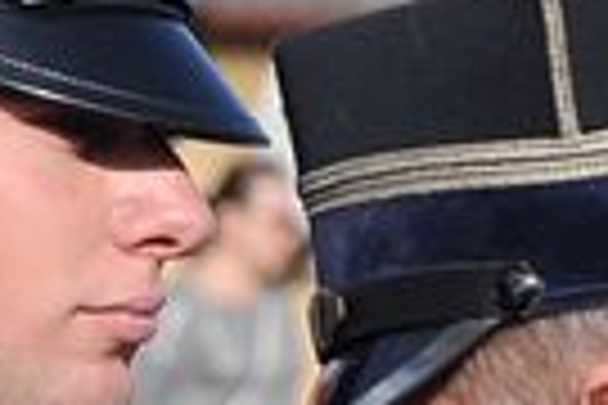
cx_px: 9
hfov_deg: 2.1
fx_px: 16789
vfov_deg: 1.4
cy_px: 812
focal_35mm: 994
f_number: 8
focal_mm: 105
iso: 400
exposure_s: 1/1000
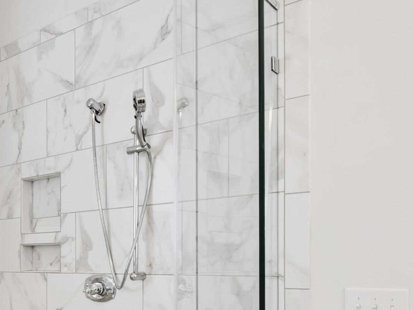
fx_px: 477
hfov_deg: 43.7
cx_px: 61
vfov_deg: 34.7
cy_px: 252
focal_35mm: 40
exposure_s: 1/8
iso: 100
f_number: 8
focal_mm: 10
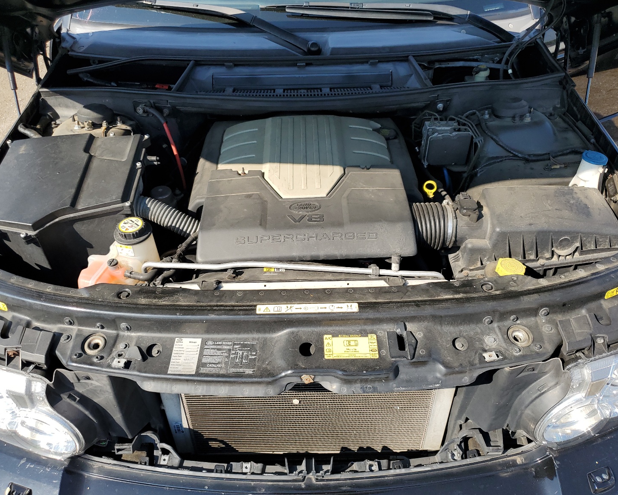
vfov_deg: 51.5
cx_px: 310
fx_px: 512
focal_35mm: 28
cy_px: 253
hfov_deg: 62.2
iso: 50
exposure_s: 1/1429
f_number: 1.5
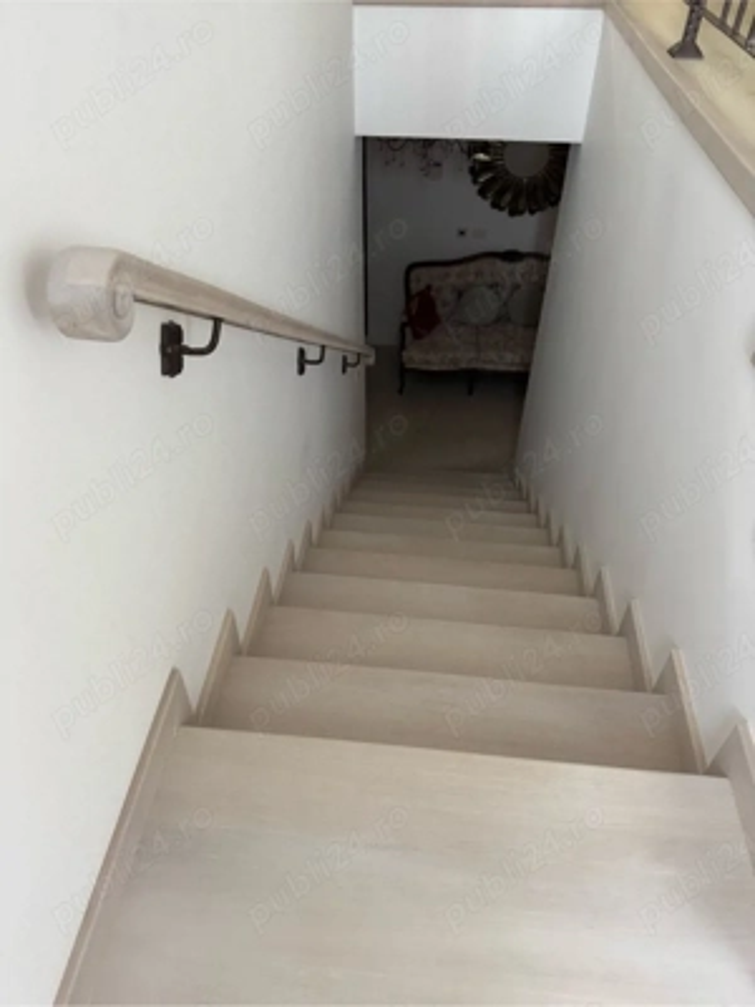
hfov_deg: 56.8
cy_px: 504
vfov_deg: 71.6
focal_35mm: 24
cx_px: 378
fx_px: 698
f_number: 1.78
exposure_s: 1/60
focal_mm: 6.76
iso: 250
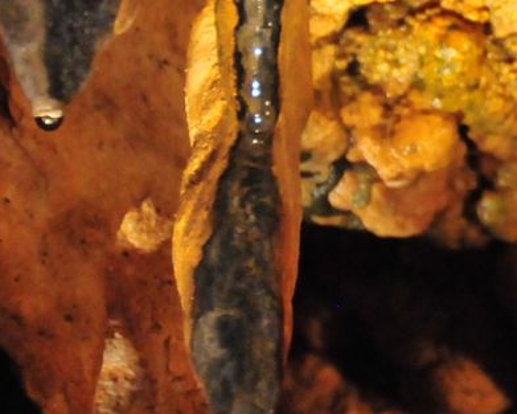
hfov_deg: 2.6
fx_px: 11448
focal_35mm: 748
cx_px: 898
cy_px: 132
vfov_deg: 2.1
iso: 3200
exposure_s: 1/25
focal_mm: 130
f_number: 5.6
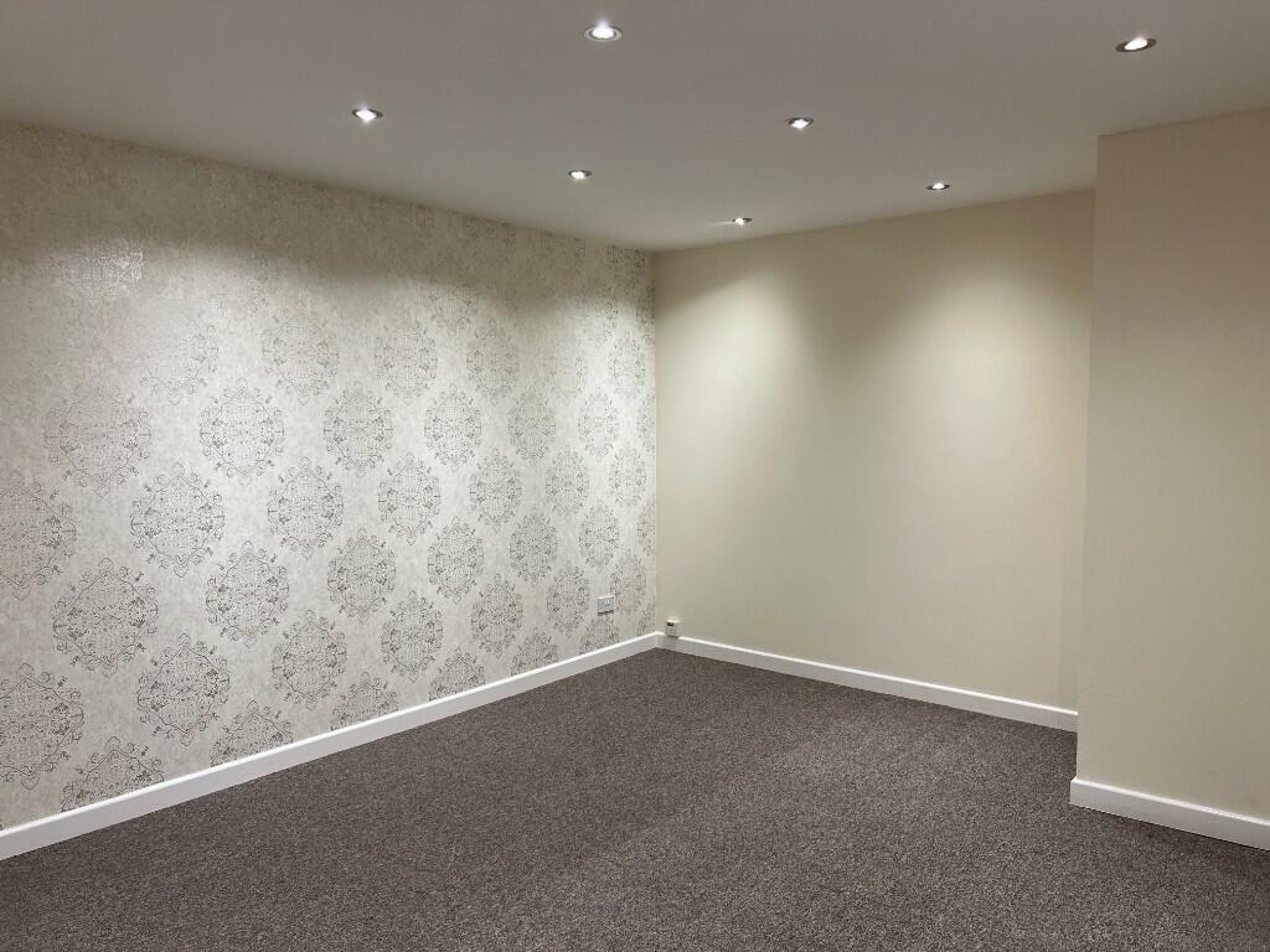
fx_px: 954
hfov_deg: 67.3
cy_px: 476
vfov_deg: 53.1
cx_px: 635
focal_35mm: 26
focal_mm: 5.7
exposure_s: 1/100
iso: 100
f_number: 1.5
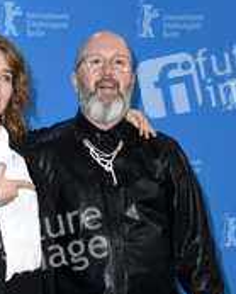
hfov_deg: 13.0
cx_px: 70
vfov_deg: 15.6
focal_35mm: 119
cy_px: 333
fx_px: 1036
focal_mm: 55
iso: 1000
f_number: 5.6
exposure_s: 1/250
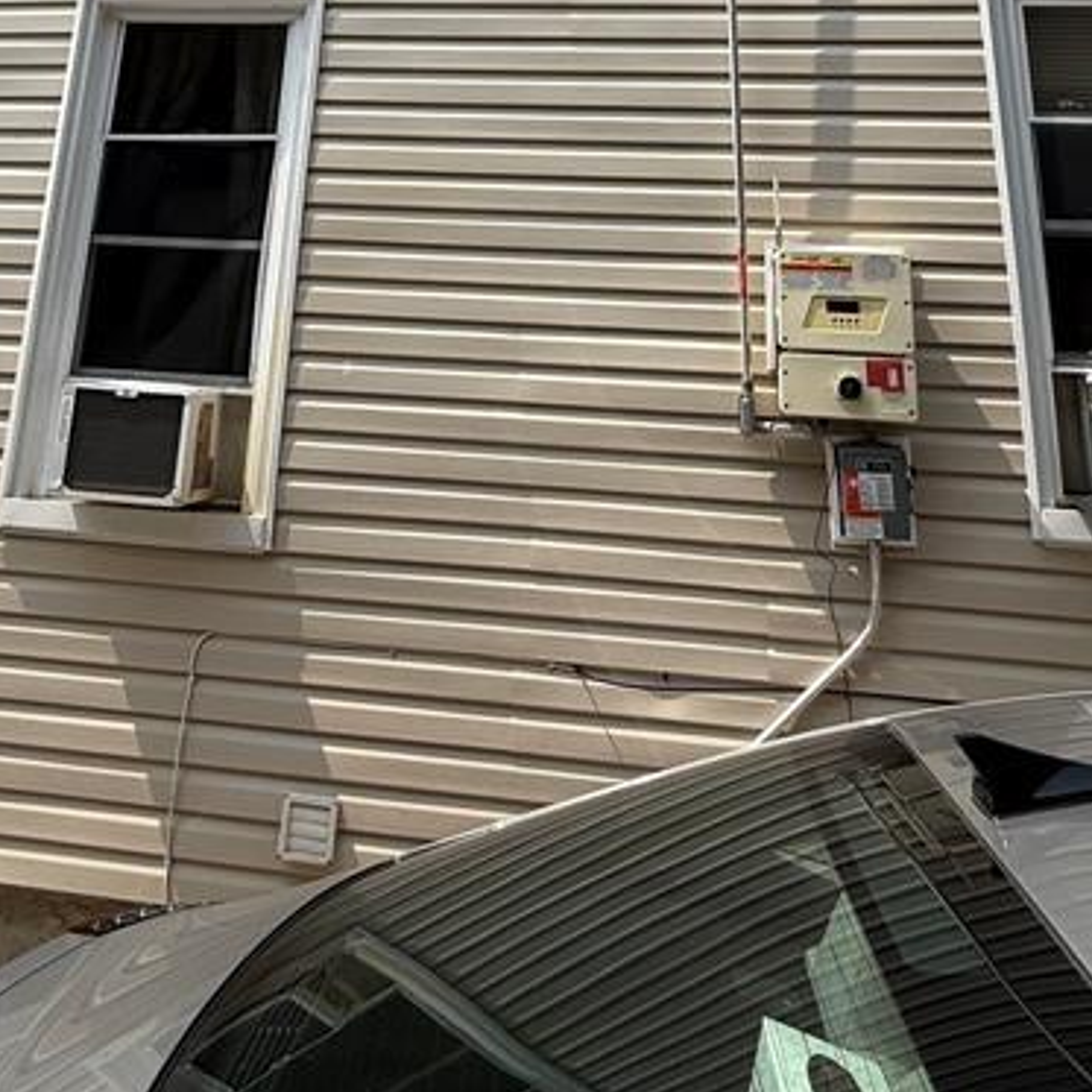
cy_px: -3
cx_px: 460
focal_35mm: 34
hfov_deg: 48.3
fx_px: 1213
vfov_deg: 41.9
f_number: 2.2
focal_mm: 2.22
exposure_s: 1/1901
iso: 50
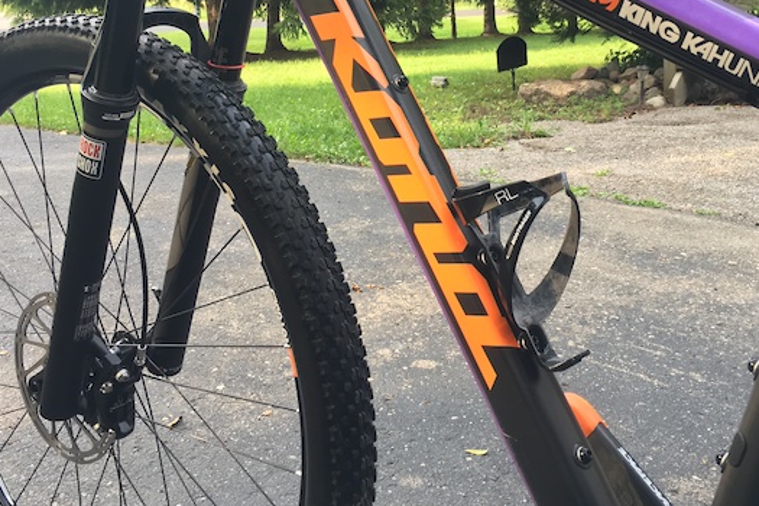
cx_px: 434
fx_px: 970
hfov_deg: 42.6
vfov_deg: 28.7
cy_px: 117
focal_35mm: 46
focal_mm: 4.15
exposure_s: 1/120
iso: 40
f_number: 2.2
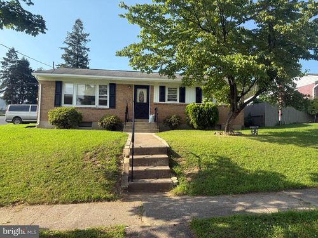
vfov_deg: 56.8
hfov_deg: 71.6
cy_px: 119
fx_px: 220
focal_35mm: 24
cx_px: 159
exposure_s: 1/1855
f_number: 1.78
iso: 80
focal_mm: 6.76
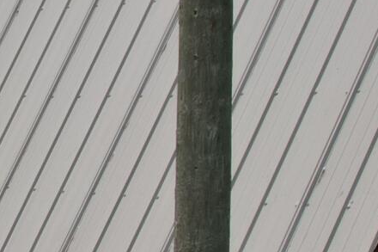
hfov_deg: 11.6
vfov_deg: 9.1
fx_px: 1574
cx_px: -485
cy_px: 191
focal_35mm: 150
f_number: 2.8
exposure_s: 1/200
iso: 100
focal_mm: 8.38
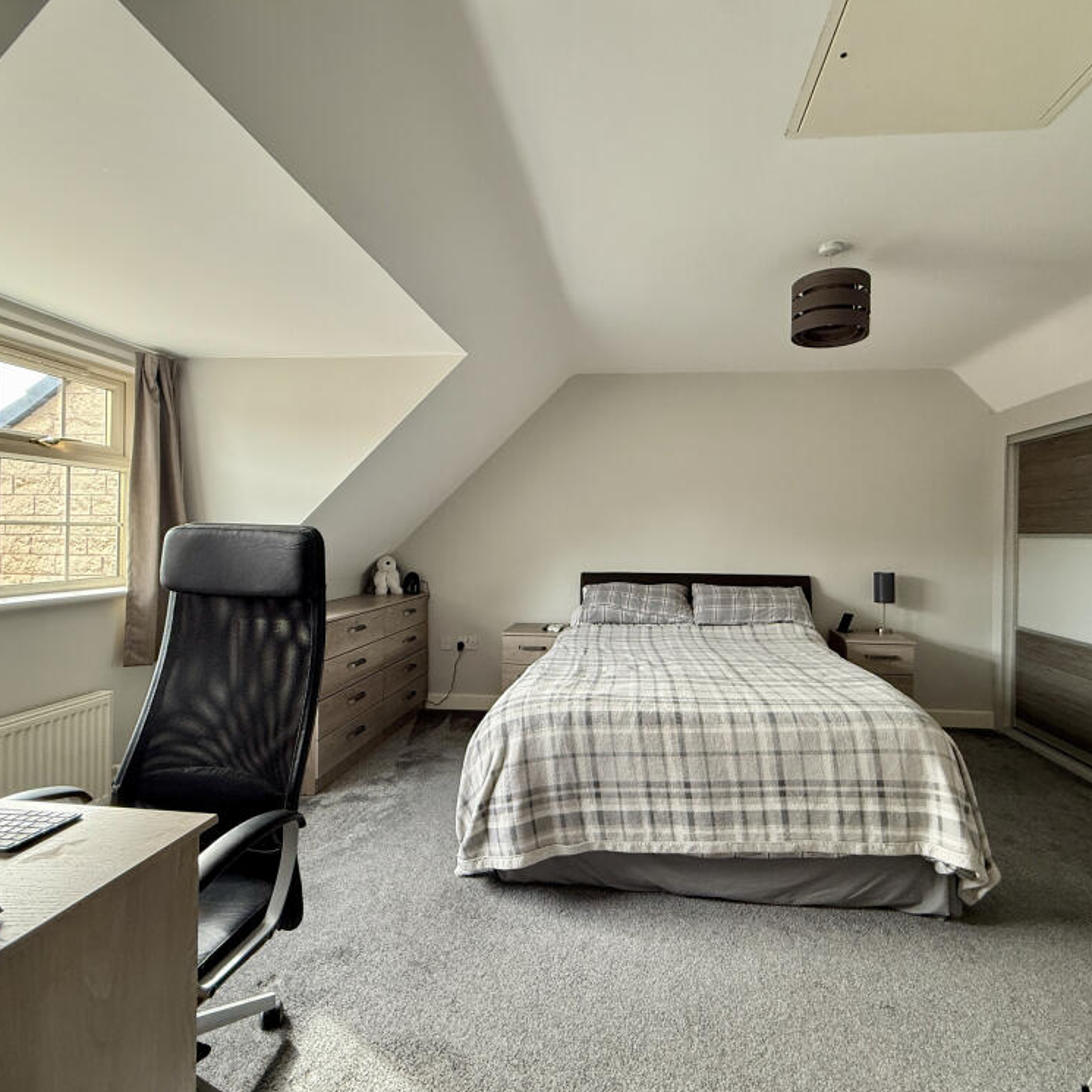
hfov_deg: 83.8
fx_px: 607
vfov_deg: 84.0
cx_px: 592
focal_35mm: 17
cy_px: 538
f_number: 2.2
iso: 200
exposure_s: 1/99
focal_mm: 2.22
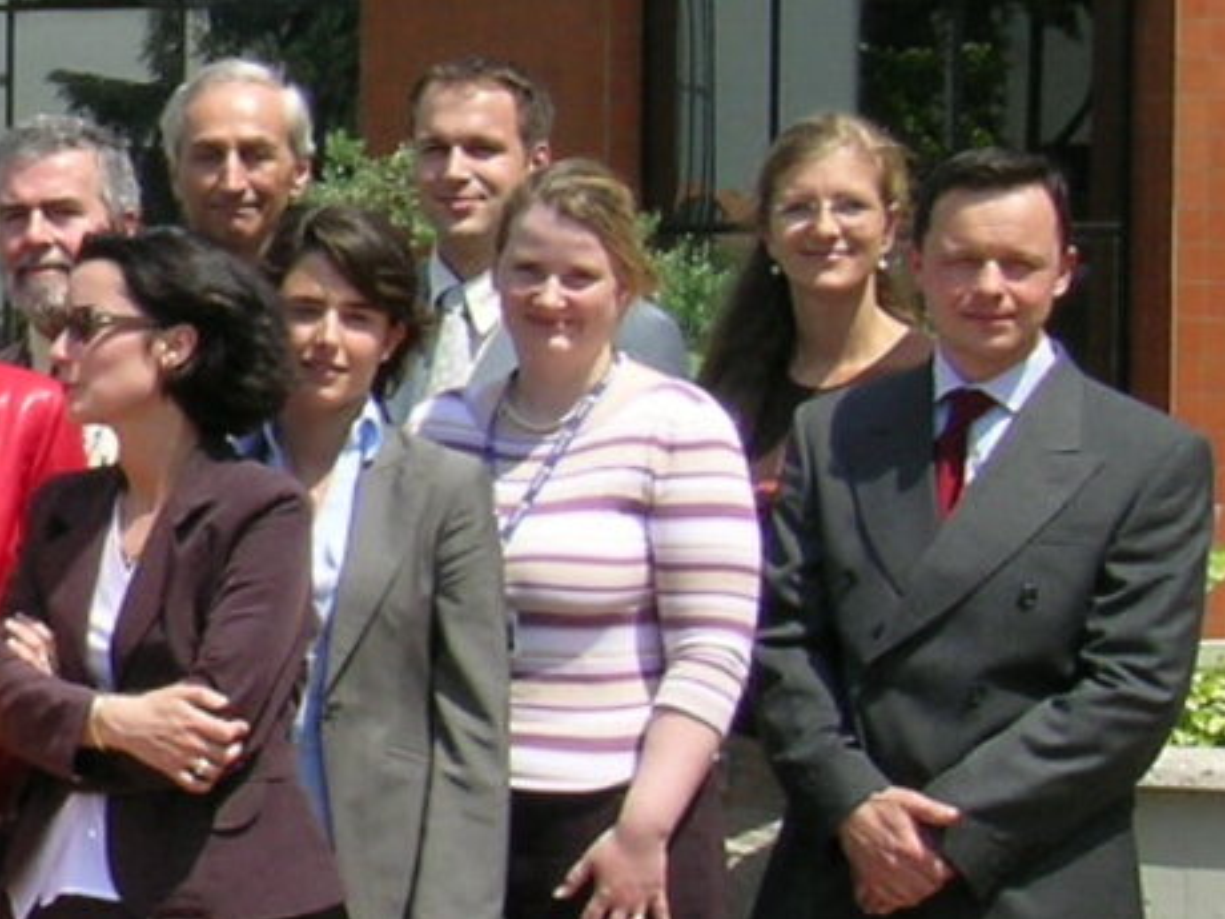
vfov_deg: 10.2
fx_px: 5167
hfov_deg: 12.1
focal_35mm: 146
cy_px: 402
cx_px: -1196
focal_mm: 7.2
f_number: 6.7
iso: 50
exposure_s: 1/214
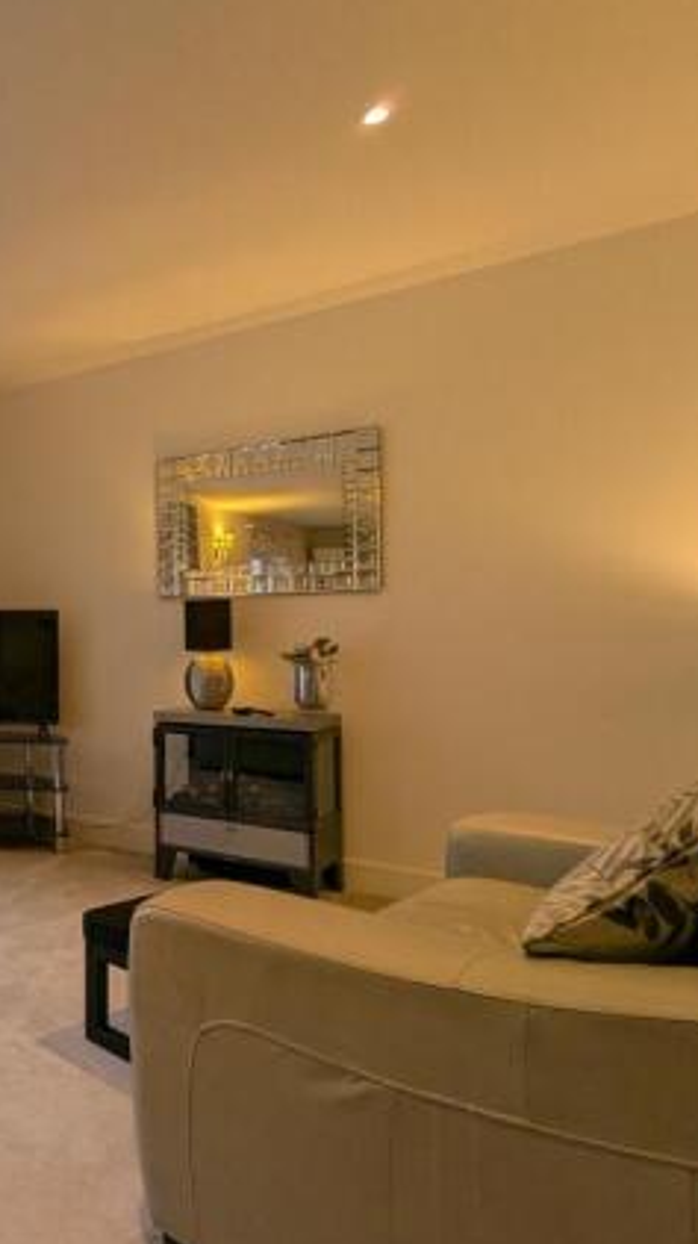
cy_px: 626
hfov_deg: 36.4
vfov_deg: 76.3
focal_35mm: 24
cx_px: -147
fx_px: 791
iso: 67
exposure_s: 1/100
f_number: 2.2
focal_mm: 2.35
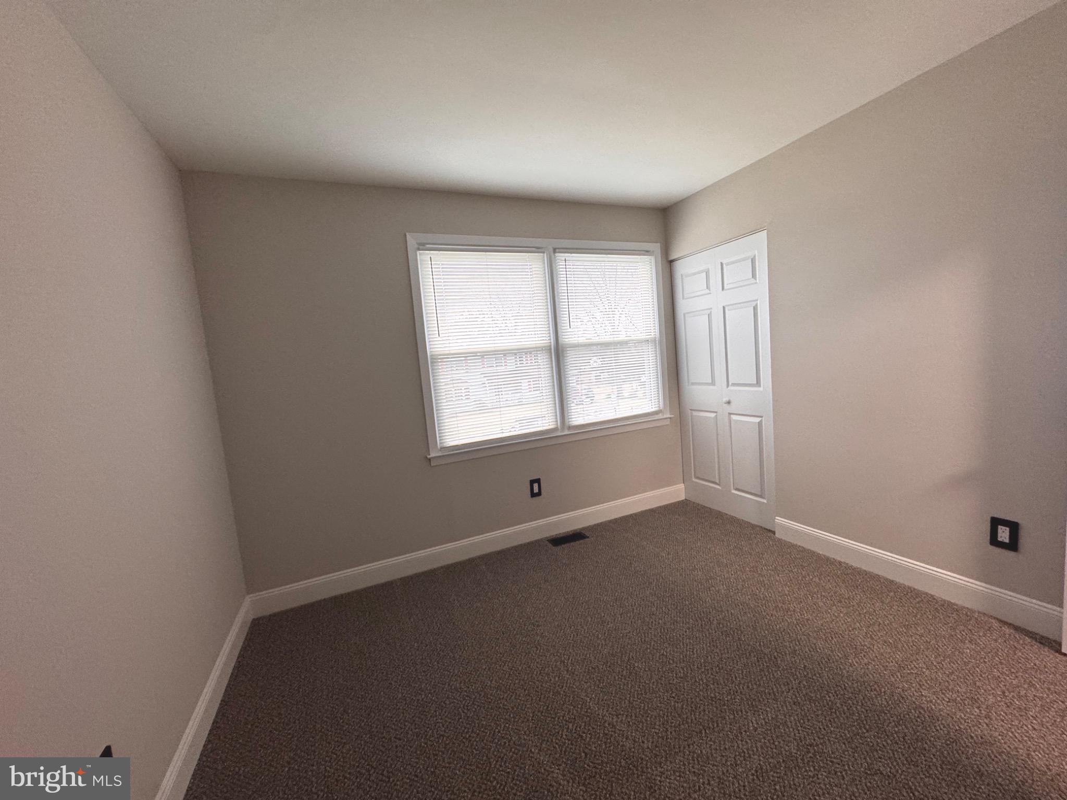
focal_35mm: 14
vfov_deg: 85.7
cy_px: 400
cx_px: 534
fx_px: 432
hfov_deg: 102.1
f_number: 2.2
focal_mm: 2.22
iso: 200
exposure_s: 1/99
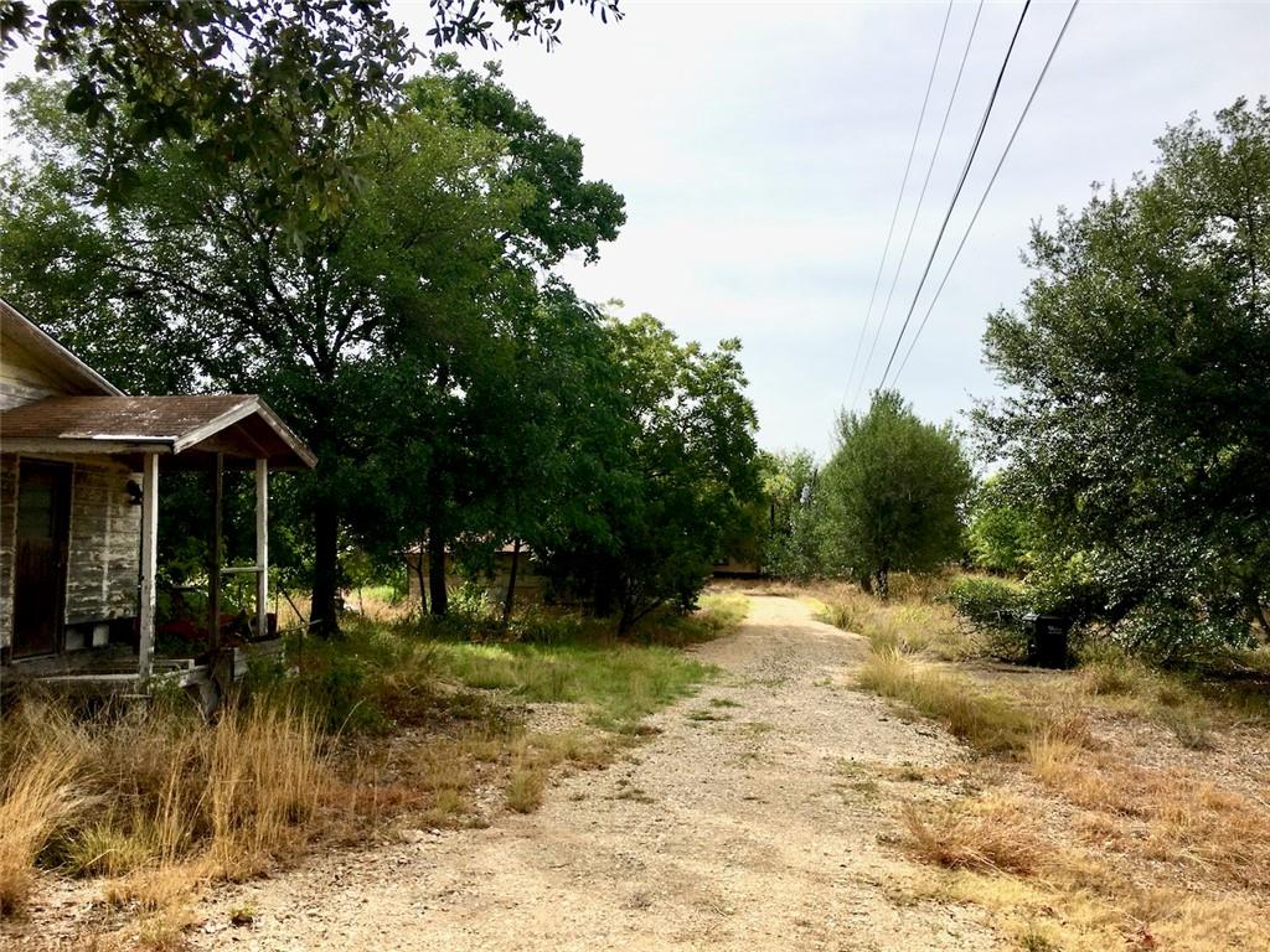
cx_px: 635
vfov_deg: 48.2
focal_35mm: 29
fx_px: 1064
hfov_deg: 61.7
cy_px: 476
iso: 25
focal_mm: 4.15
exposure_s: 1/2262
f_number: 2.2
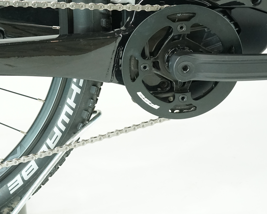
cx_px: 47
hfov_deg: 22.6
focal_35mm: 83
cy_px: 56
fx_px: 656
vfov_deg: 18.4
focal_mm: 41
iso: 3200
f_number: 5
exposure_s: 1/200
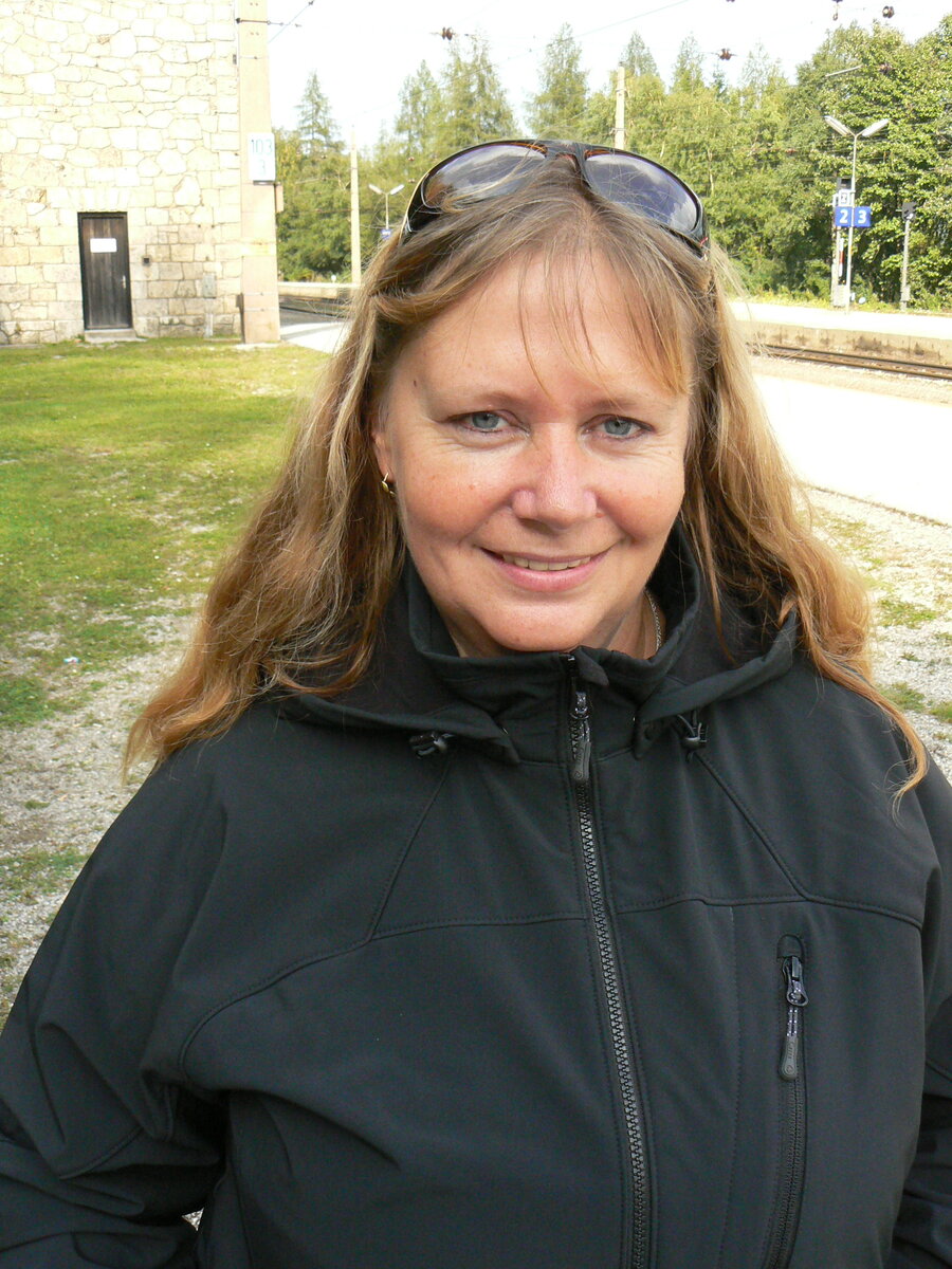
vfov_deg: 51.4
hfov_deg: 39.7
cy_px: 634
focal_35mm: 36
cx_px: 476
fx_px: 1320
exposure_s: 1/320
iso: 200
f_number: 5.6
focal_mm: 6
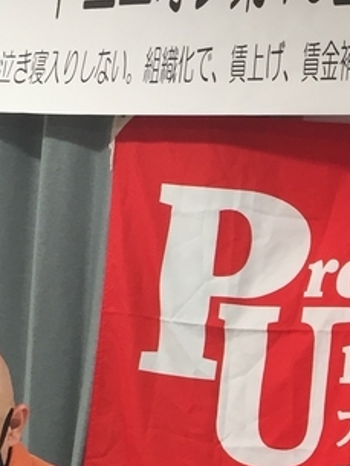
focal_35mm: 114
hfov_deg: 12.5
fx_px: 1536
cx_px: 488
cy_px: 361
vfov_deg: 17.1
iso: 32
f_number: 2.2
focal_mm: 4.15
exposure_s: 1/40
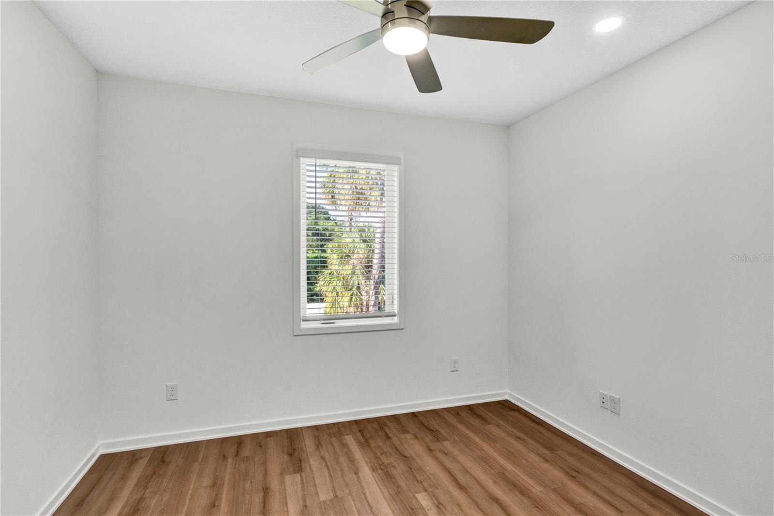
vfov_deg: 72.0
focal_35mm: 16
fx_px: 355
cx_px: 387
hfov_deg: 95.0
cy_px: 258
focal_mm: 11
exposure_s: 1/15
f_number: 16
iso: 400
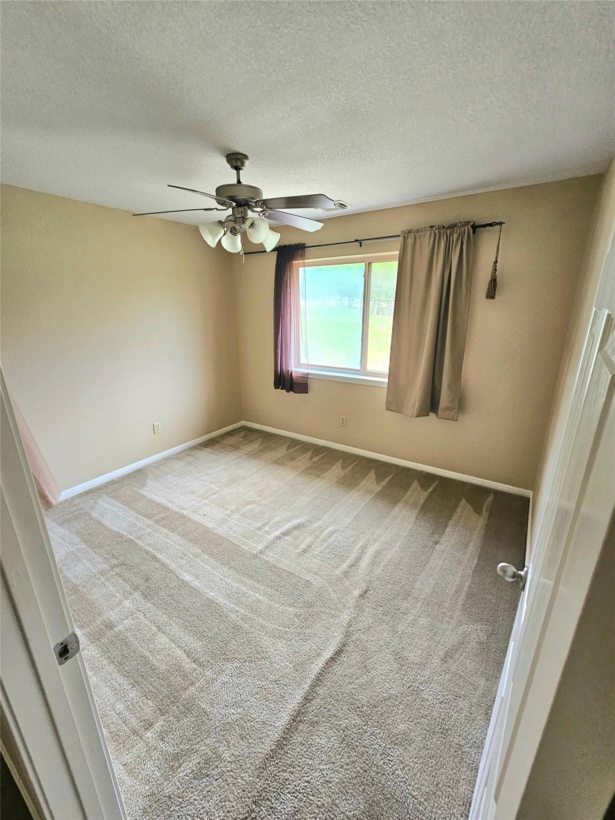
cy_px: 410
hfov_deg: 89.9
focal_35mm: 13
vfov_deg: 106.2
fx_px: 308
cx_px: 308
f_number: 2.2
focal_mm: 2.2
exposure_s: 1/60.2
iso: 160
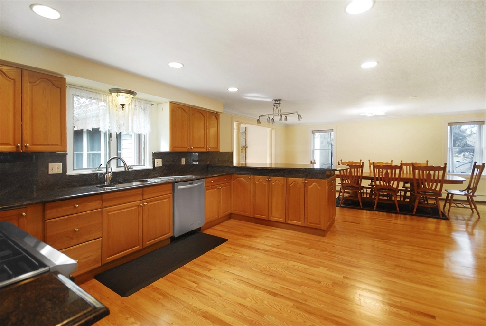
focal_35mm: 15
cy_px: 163
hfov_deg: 100.3
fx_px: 203
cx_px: 243
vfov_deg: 77.5
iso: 500
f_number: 4.5
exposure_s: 1/25
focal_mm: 10
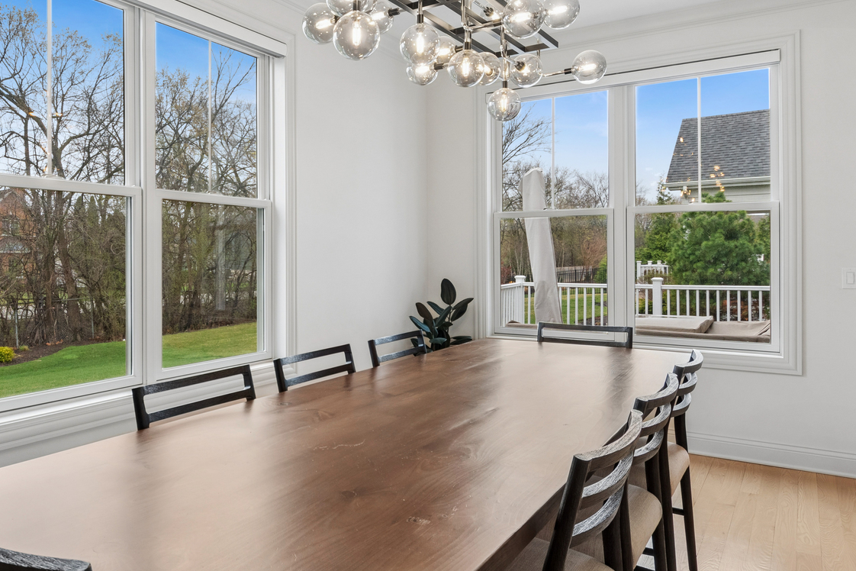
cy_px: 271
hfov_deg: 68.5
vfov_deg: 49.5
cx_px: 331
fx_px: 618
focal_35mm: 26
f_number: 8
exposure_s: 1/30
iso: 320
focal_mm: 12
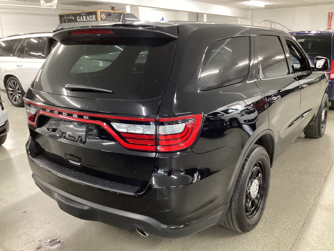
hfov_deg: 58.4
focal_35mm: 31
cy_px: 126
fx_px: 299
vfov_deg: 45.4
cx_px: 167
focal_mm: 3.3
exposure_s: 1/30
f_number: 2.4
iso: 500
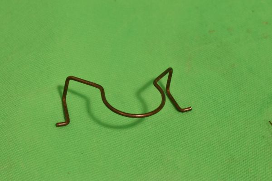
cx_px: 136
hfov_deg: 24.6
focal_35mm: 82
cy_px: 90
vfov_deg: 16.6
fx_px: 623
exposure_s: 1/100
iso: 1800
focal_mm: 55
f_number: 16
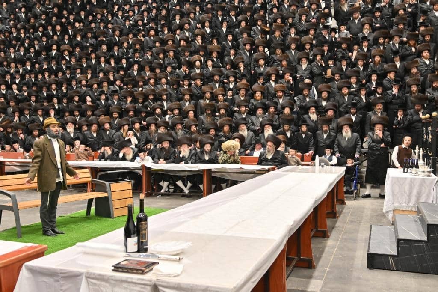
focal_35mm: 36
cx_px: 219
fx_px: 438
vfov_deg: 36.8
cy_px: 146
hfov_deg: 53.1
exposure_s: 1/250
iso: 500
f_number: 4
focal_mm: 24
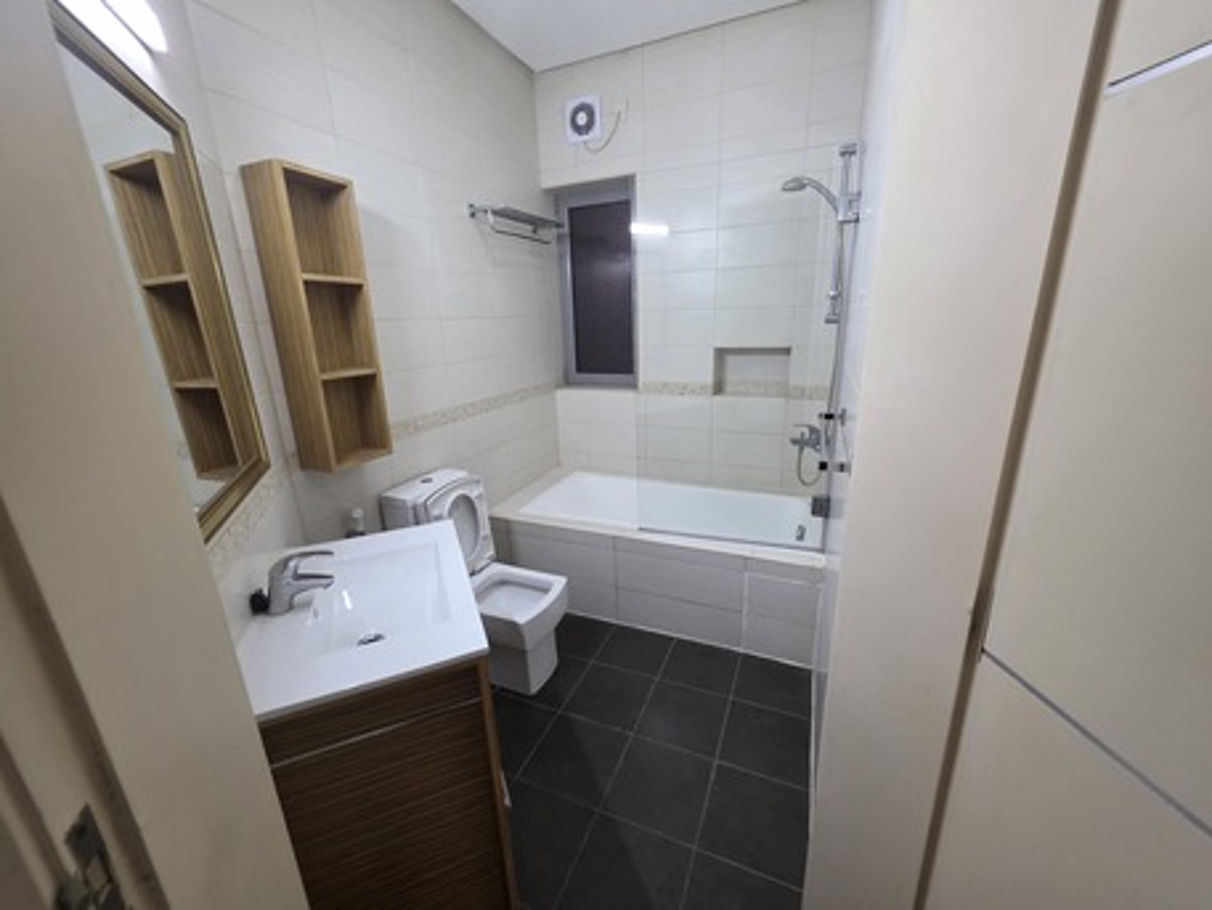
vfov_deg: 89.9
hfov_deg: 106.2
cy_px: 455
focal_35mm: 13
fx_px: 455
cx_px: 606
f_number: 1.9
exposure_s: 1/50
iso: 200
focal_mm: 2.2
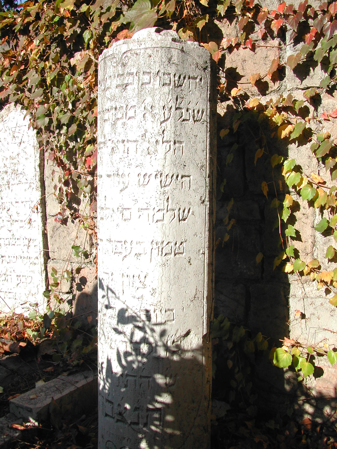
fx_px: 493
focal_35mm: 38
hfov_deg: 37.7
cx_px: 168
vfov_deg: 49.0
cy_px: 224
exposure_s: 1/119
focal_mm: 8
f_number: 7.6
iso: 100
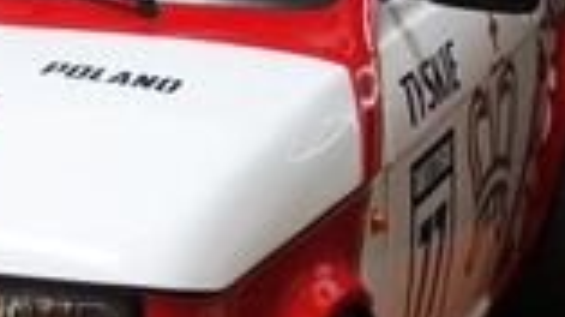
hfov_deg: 12.7
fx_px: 2515
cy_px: 191
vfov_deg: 7.2
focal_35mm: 168
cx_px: 47
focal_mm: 15.45
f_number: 3.2
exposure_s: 1/50
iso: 400
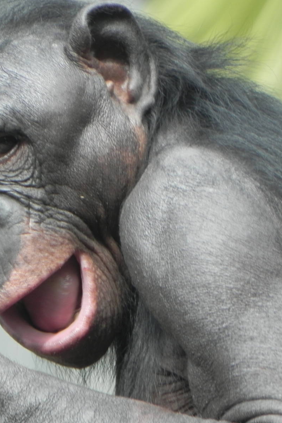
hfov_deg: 1.5
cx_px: 59
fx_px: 11074
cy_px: 212
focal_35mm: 942
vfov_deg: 2.2
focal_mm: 120
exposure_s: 1/102
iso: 160
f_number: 5
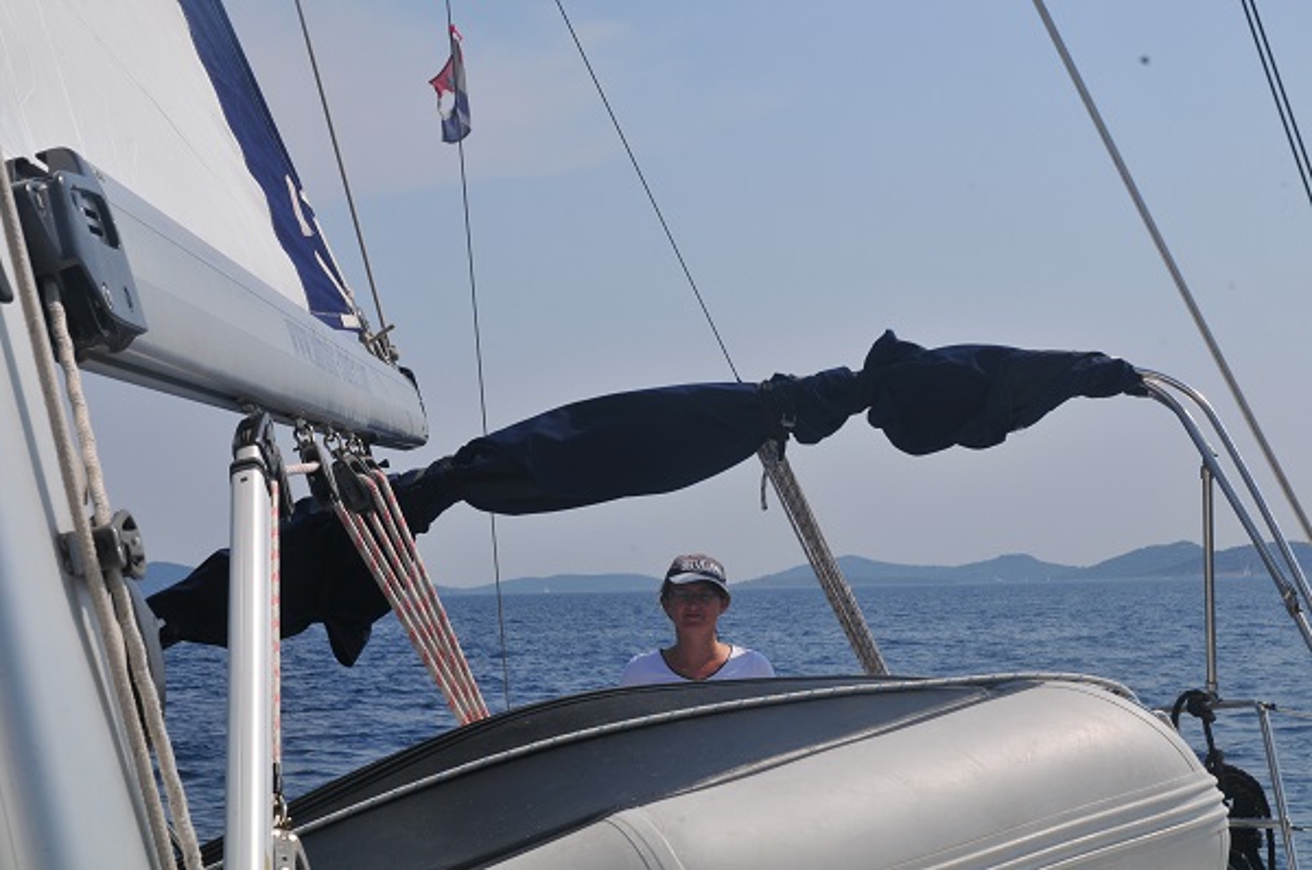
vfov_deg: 18.1
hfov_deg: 27.0
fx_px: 2729
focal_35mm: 75
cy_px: 435
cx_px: 656
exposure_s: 1/250
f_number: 18
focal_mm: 50
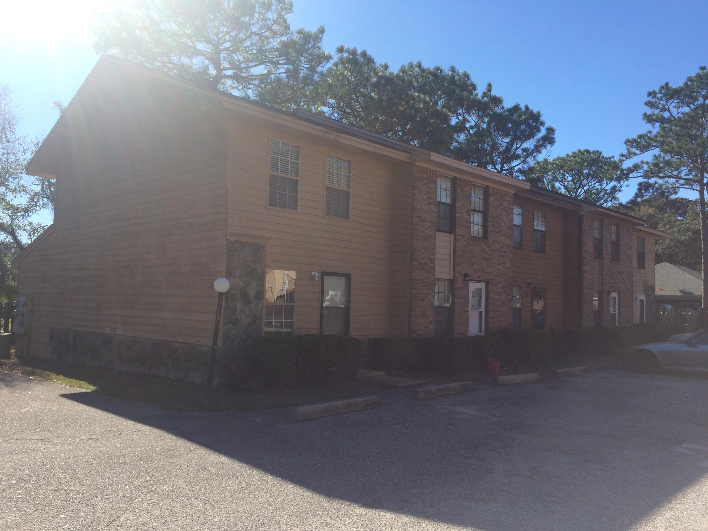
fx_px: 593
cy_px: 266
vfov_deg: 48.2
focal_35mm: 29
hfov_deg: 61.7
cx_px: 354
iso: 32
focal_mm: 4.15
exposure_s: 1/1786
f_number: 2.2
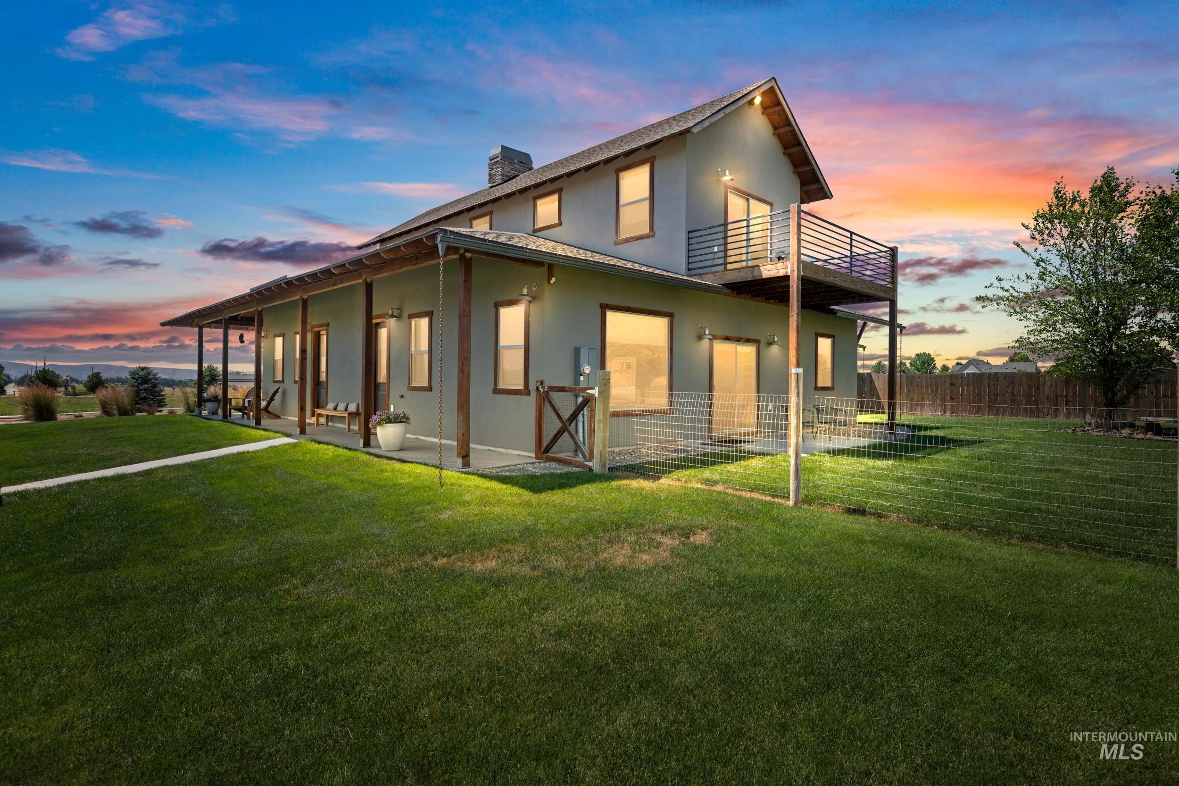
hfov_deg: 86.9
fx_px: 622
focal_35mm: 19
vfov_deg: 64.5
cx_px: 590
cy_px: 393
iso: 200
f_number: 8
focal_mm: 19
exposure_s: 1/320
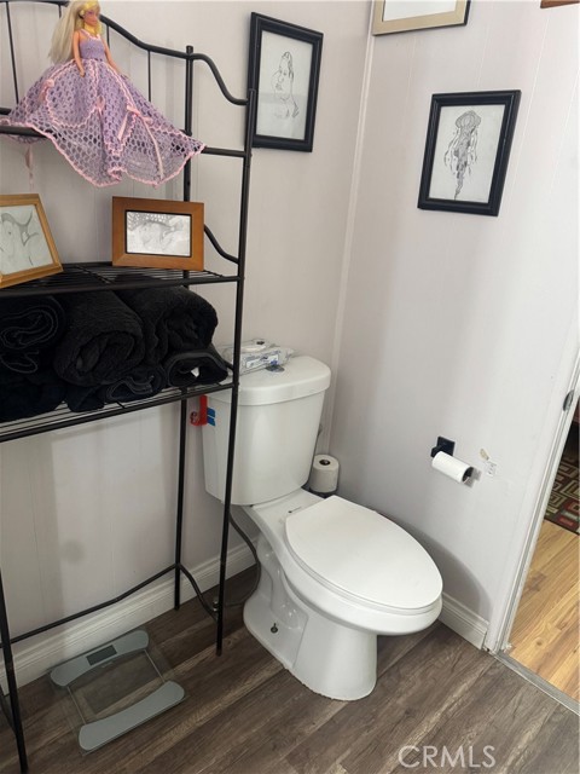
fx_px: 536
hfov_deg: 56.8
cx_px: 290
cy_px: 387
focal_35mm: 24
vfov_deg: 71.6
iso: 500
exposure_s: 1/60
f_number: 1.78
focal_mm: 6.76
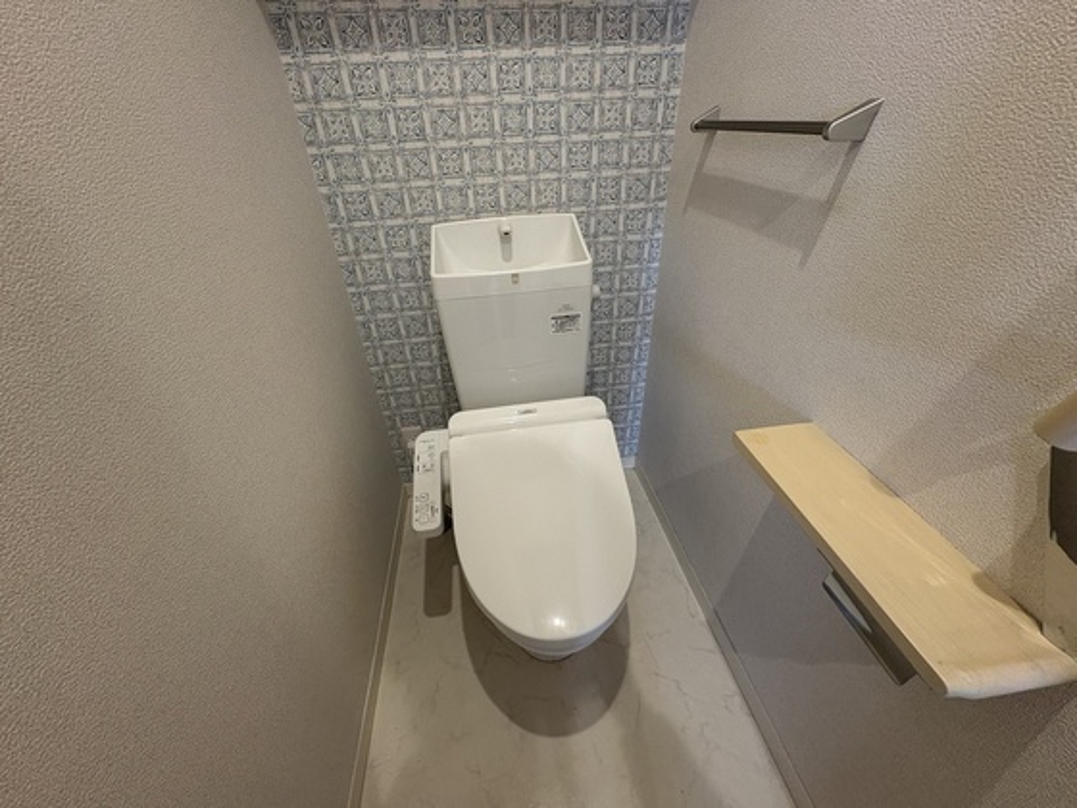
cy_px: 404
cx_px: 538
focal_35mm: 14
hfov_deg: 102.1
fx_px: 436
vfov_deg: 85.7
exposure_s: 1/60
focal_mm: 2.22
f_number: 2.2
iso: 160
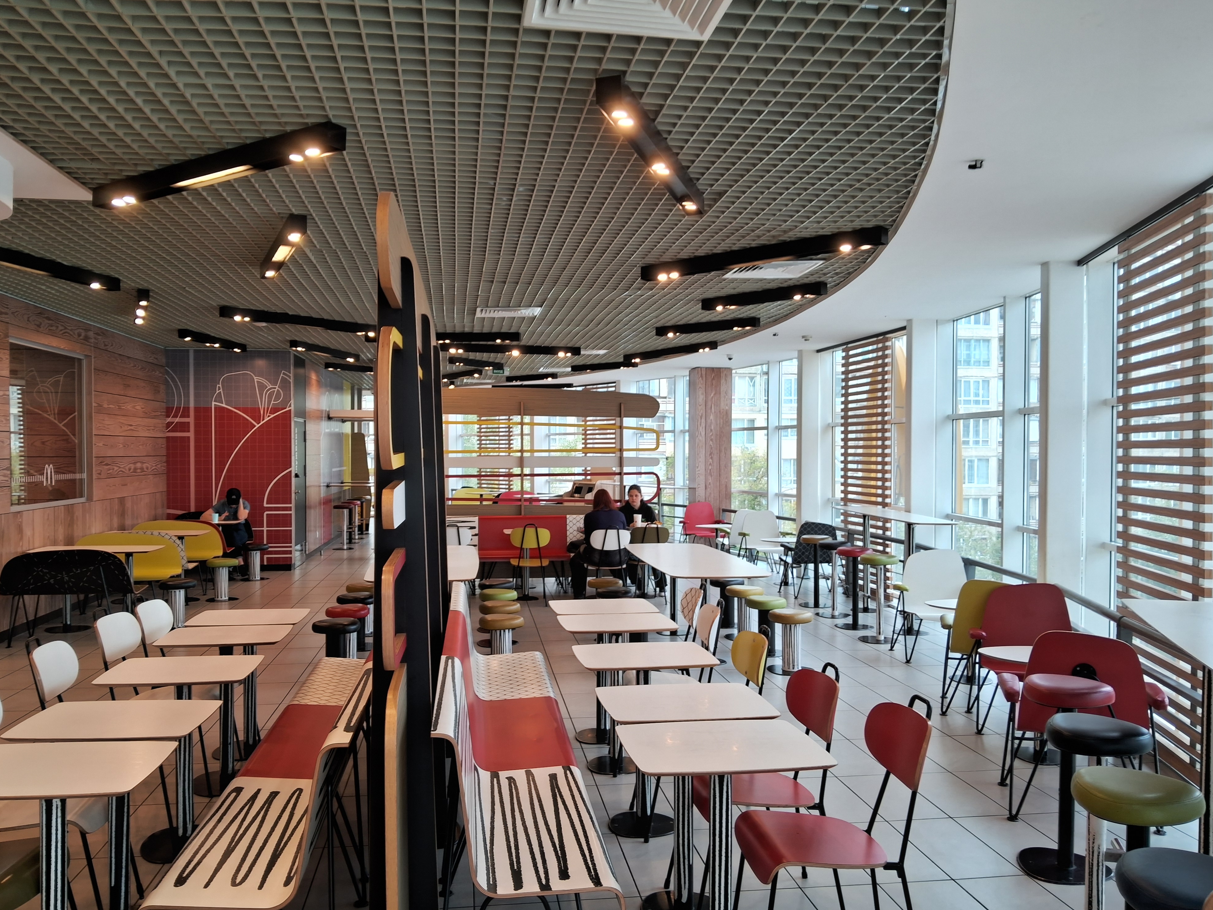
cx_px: 593
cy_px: 471
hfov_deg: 65.3
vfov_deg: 51.3
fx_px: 946
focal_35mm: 27
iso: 40
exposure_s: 1/40
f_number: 1.8
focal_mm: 3.98
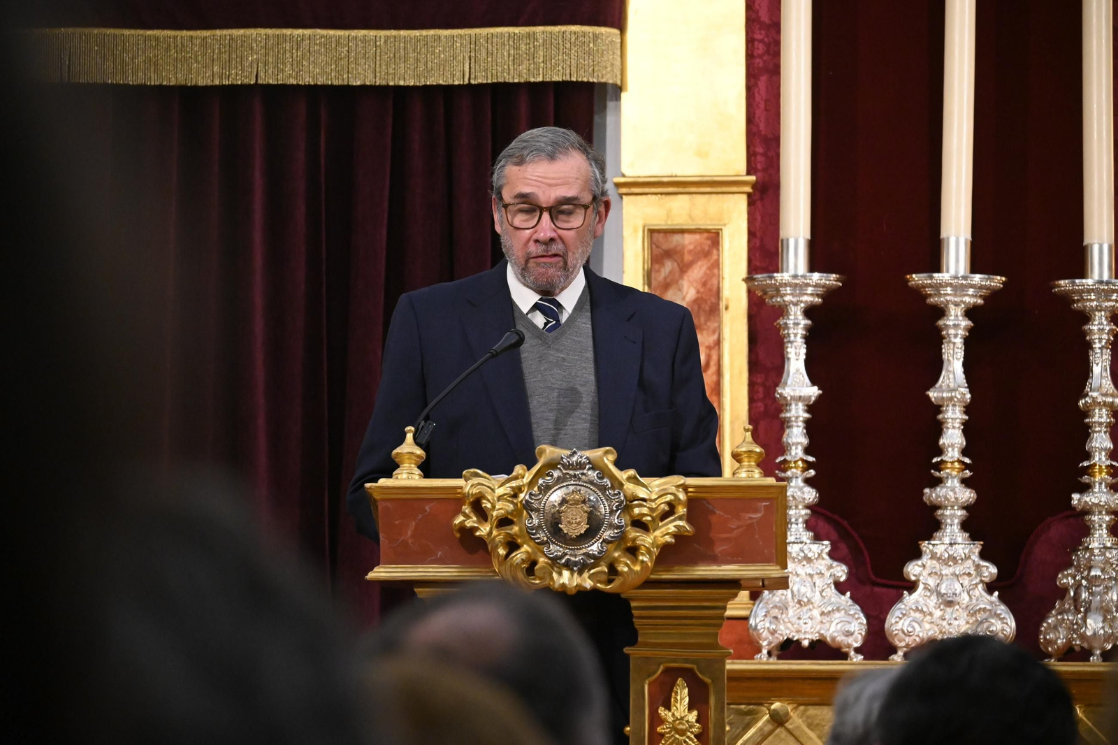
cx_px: 559
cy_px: 372
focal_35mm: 195
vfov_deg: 7.0
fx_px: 6054
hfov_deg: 10.6
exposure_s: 1/200
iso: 4000
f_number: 5.3
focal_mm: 130
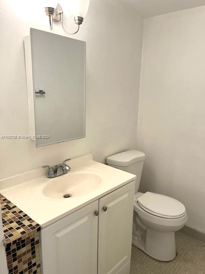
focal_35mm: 26
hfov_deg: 53.1
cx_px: 102
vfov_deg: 67.3
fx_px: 205
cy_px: 137
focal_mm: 5.1
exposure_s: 1/60
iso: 100
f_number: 1.6
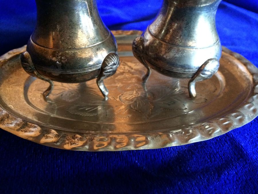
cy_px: 97
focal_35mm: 30
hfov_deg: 60.0
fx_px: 224
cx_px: 129
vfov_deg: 46.8
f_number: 2.2
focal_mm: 4.12
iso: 320
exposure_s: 1/15
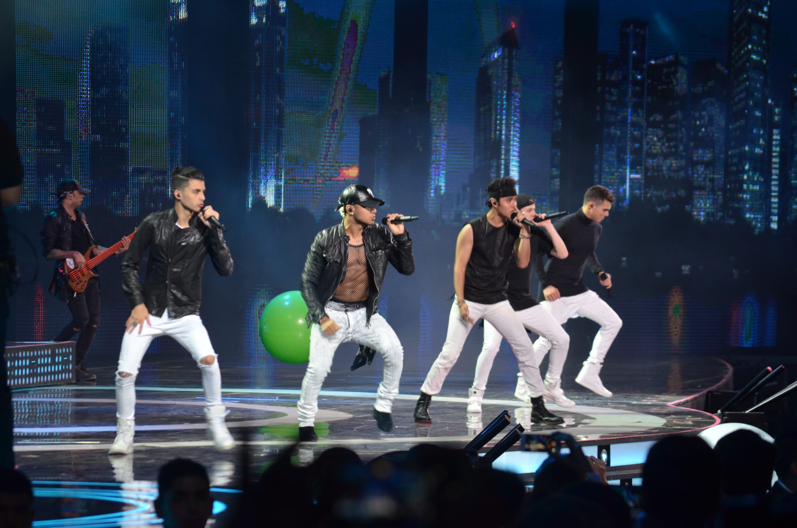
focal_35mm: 180
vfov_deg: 7.6
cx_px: 398
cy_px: 264
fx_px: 3976
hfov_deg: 11.4
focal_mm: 120
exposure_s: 1/125
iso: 800
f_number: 4.8
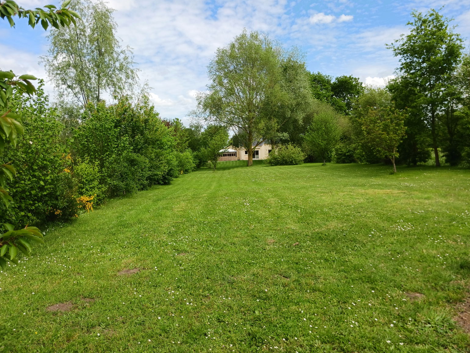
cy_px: 179
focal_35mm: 28
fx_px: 380
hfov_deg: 63.4
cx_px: 229
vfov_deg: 49.7
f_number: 1.8
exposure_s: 1/258
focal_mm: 4
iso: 20
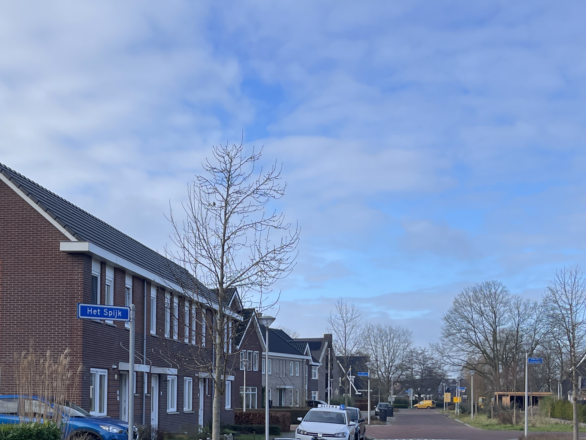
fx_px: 863
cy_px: 368
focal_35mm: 51
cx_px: 224
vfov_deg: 27.8
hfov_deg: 37.3
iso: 32
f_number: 1.6
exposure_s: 1/2083
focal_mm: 5.1
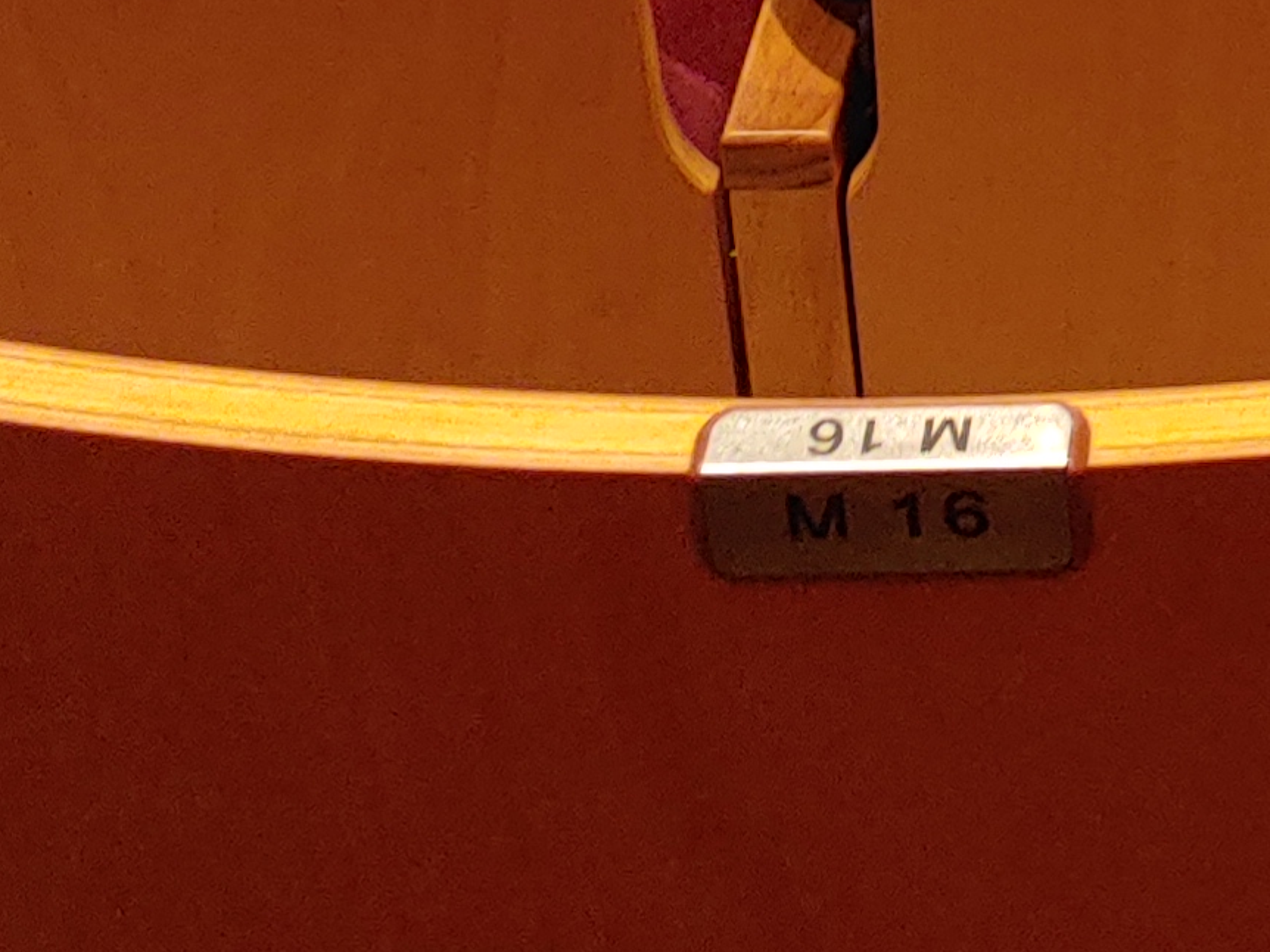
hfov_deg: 15.8
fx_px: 4291
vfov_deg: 11.1
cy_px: -1175
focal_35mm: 117
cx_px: 1777
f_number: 1.5
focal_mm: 4.23
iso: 200
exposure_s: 1/30
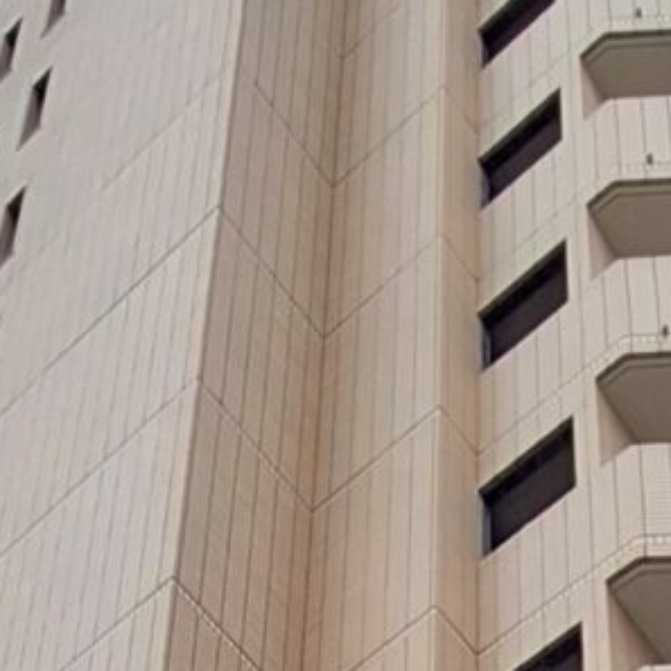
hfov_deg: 17.5
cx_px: 493
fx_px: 2171
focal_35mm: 99
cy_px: 1796
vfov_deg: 12.2
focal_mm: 1.74
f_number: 2.2
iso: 40
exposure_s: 1/147
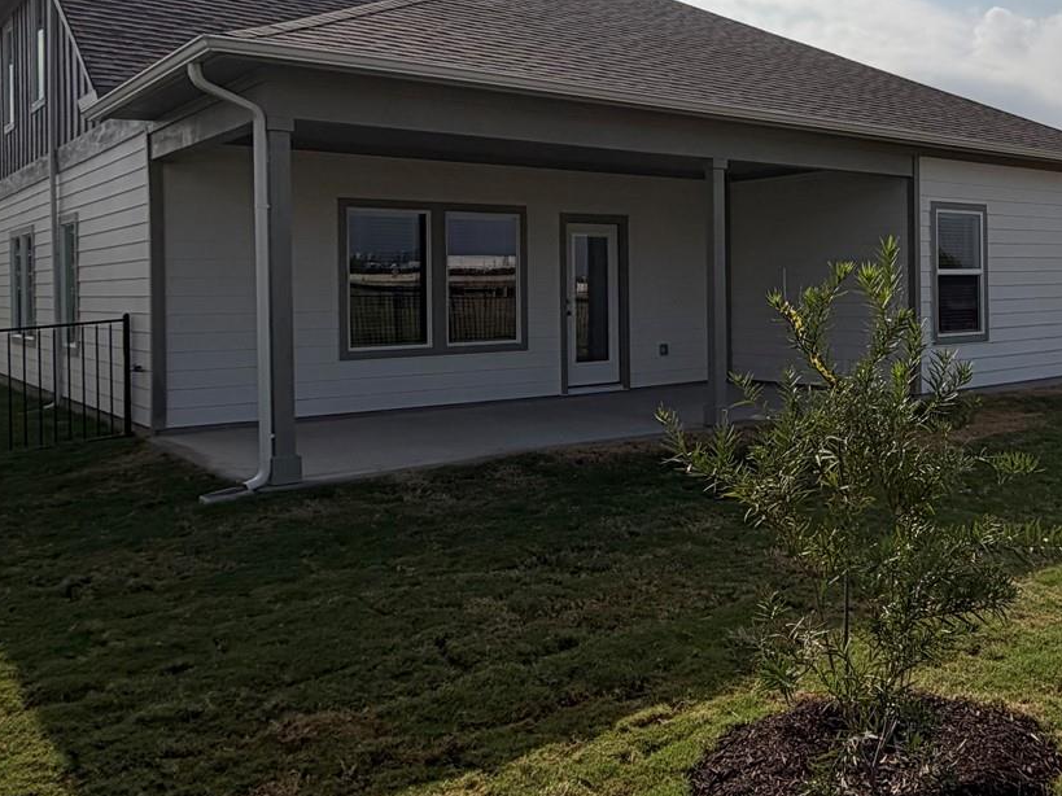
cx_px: 817
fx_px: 1074
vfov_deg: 40.3
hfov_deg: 50.1
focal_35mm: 35
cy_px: 287
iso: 20
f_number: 2.2
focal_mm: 2.22
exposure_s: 1/2976
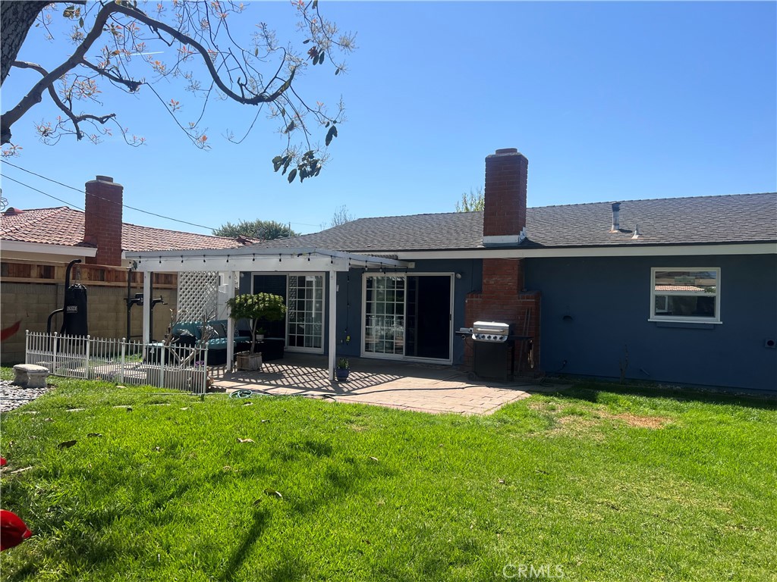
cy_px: 291
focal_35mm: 26
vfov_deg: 53.1
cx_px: 388
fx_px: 584
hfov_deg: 67.3
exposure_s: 1/5319
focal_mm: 5.7
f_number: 1.5
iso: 50
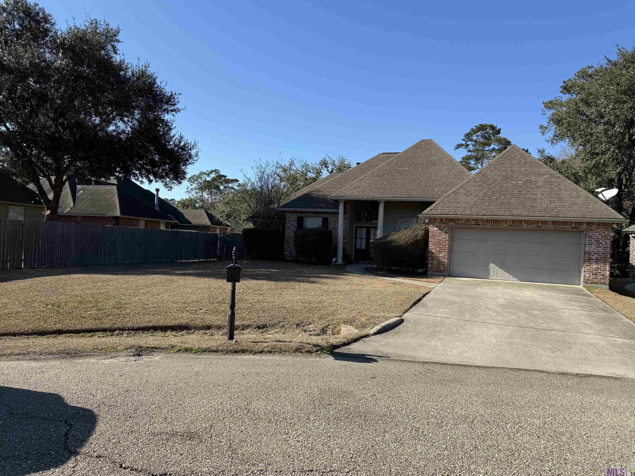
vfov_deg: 54.9
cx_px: 308
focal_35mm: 25
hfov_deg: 69.4
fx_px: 459
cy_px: 233
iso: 80
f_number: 1.78
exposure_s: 1/3145
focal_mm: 6.76
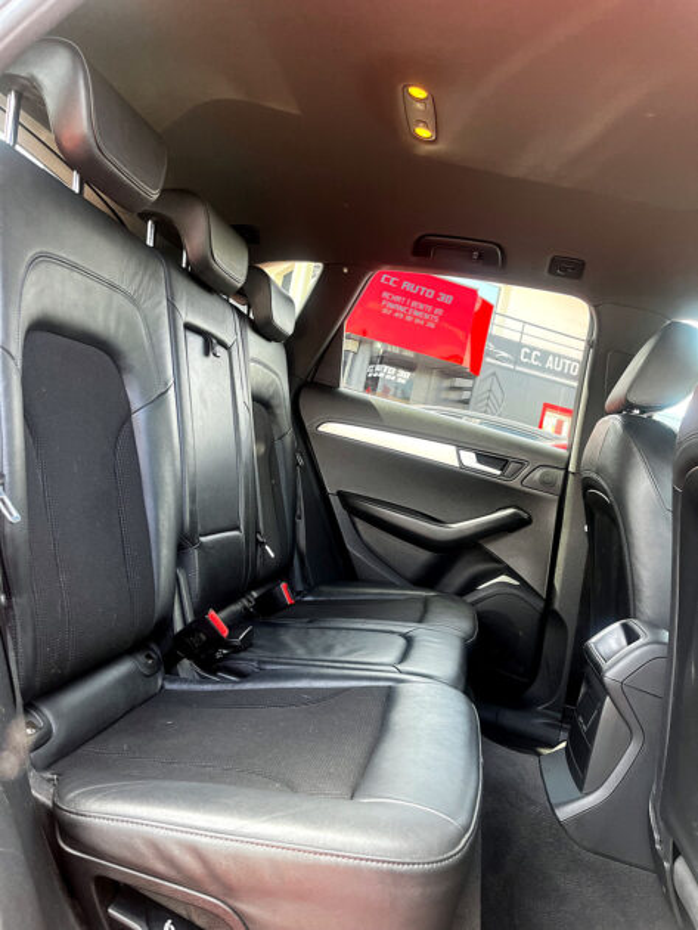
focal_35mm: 26
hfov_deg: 53.1
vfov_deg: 67.3
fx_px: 699
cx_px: 349
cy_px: 465
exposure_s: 1/121
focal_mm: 5.1
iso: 125
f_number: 1.6
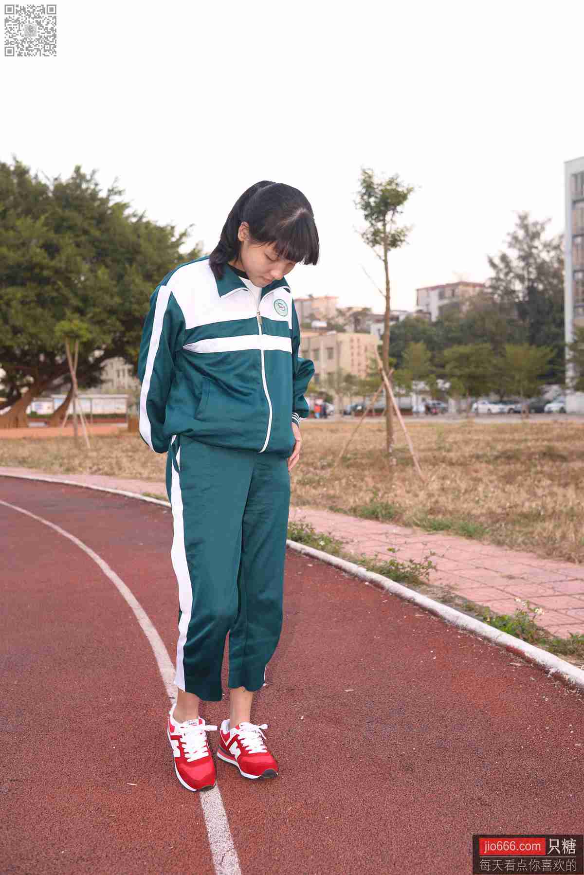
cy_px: 438
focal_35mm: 35
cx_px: 292
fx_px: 851
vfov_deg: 54.4
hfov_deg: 37.9
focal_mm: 35
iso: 500
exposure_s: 1/100
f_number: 5.6
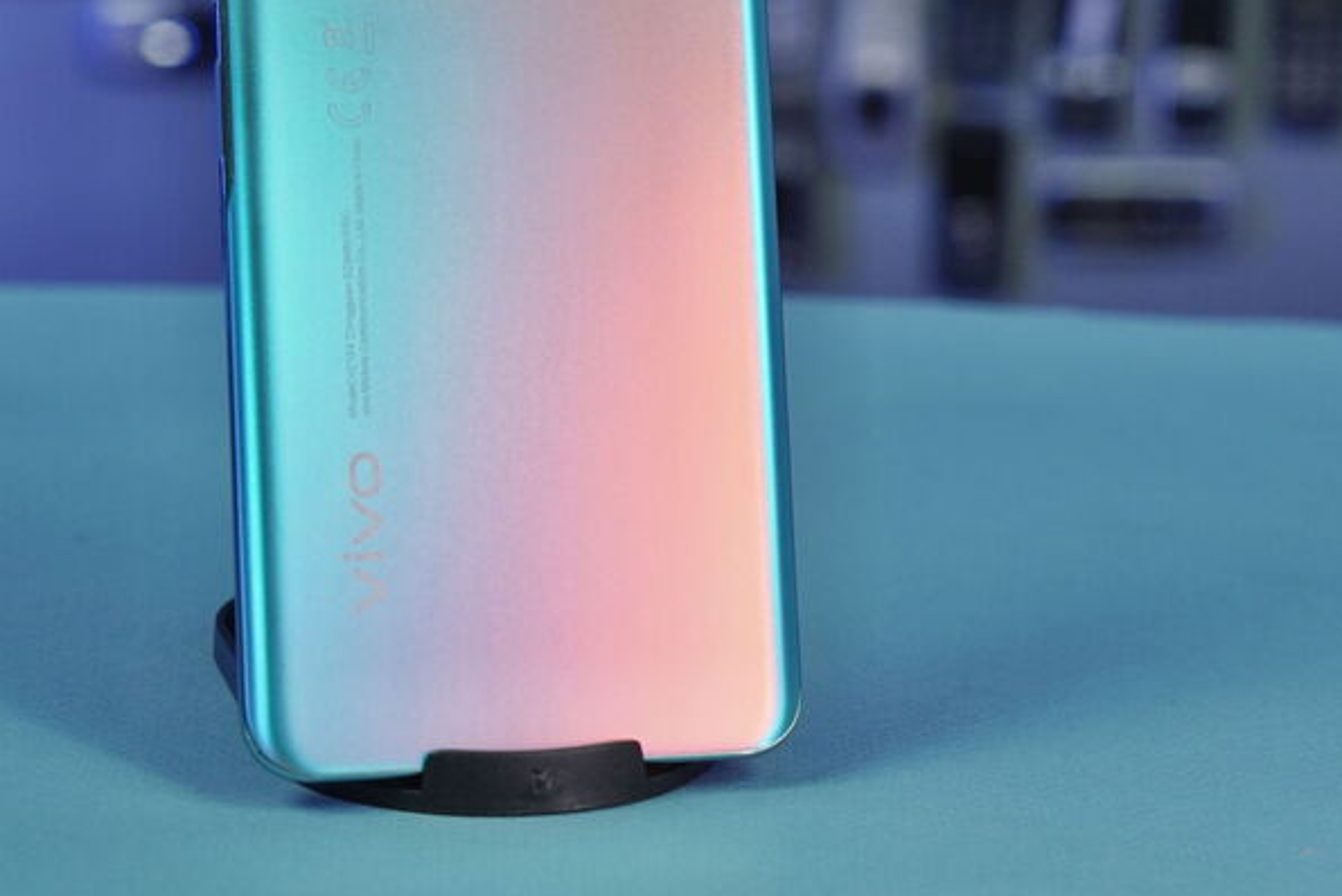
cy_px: 194
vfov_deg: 14.8
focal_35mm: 92
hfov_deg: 22.1
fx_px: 3430
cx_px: 651
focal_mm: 57
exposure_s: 1/160
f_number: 6.3
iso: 800
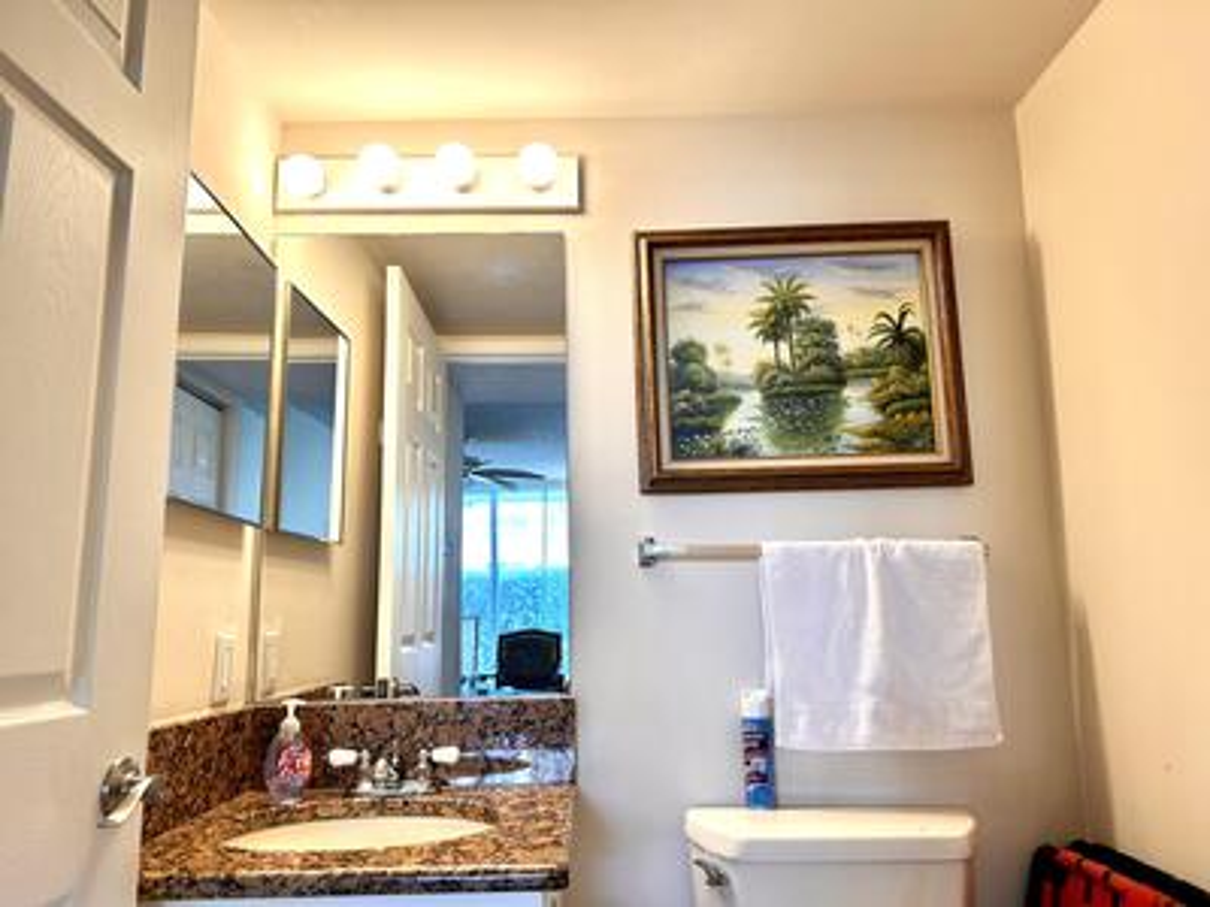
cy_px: 454
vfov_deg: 53.1
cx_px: 605
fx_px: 909
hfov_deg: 67.3
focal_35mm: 26
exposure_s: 1/60
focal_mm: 5.7
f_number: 1.5
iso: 64
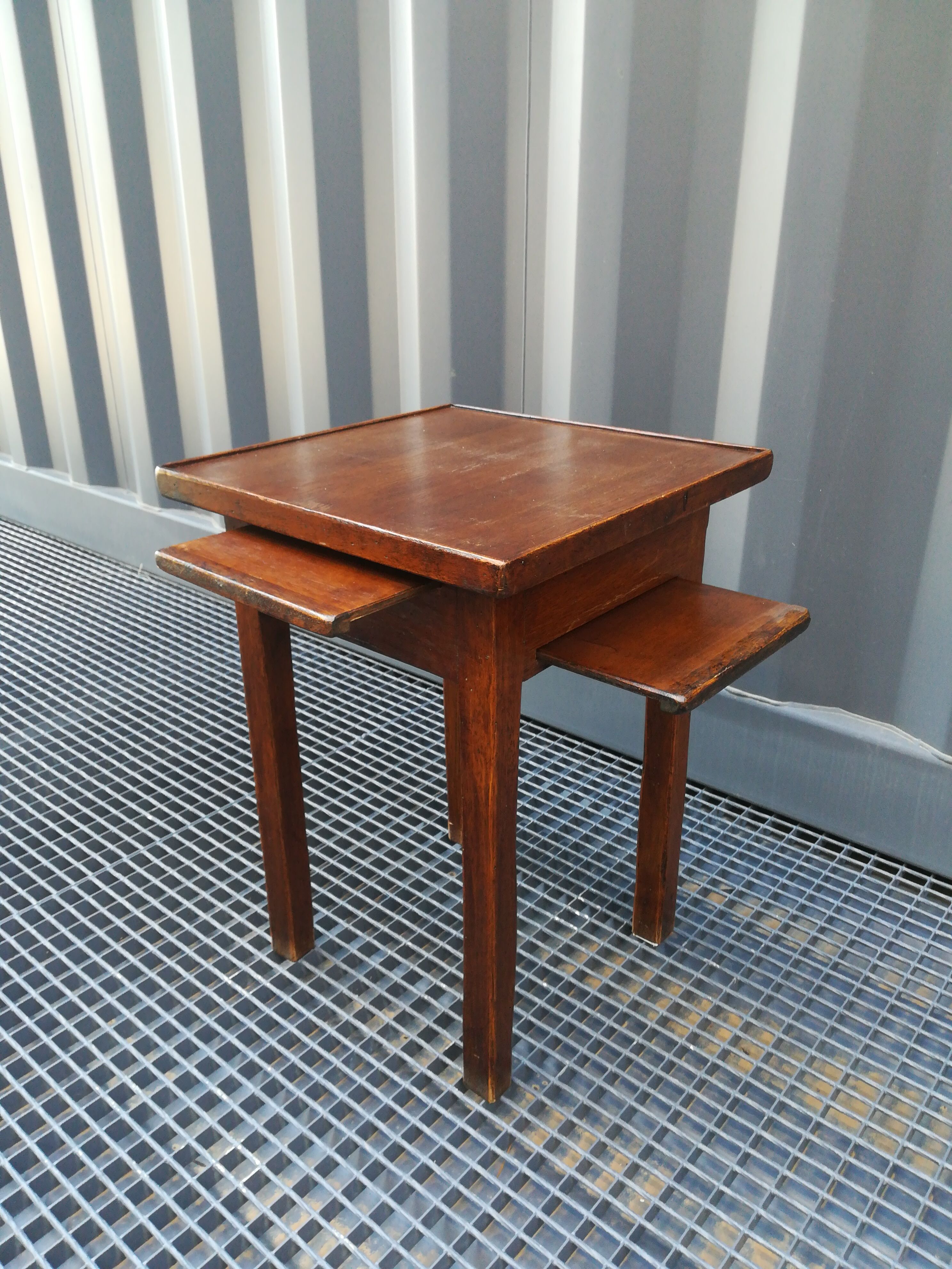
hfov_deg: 53.1
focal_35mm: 26
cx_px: 476
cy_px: 634
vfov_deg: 67.3
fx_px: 953
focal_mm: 3.83
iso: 160
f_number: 2.2
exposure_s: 1/33.3
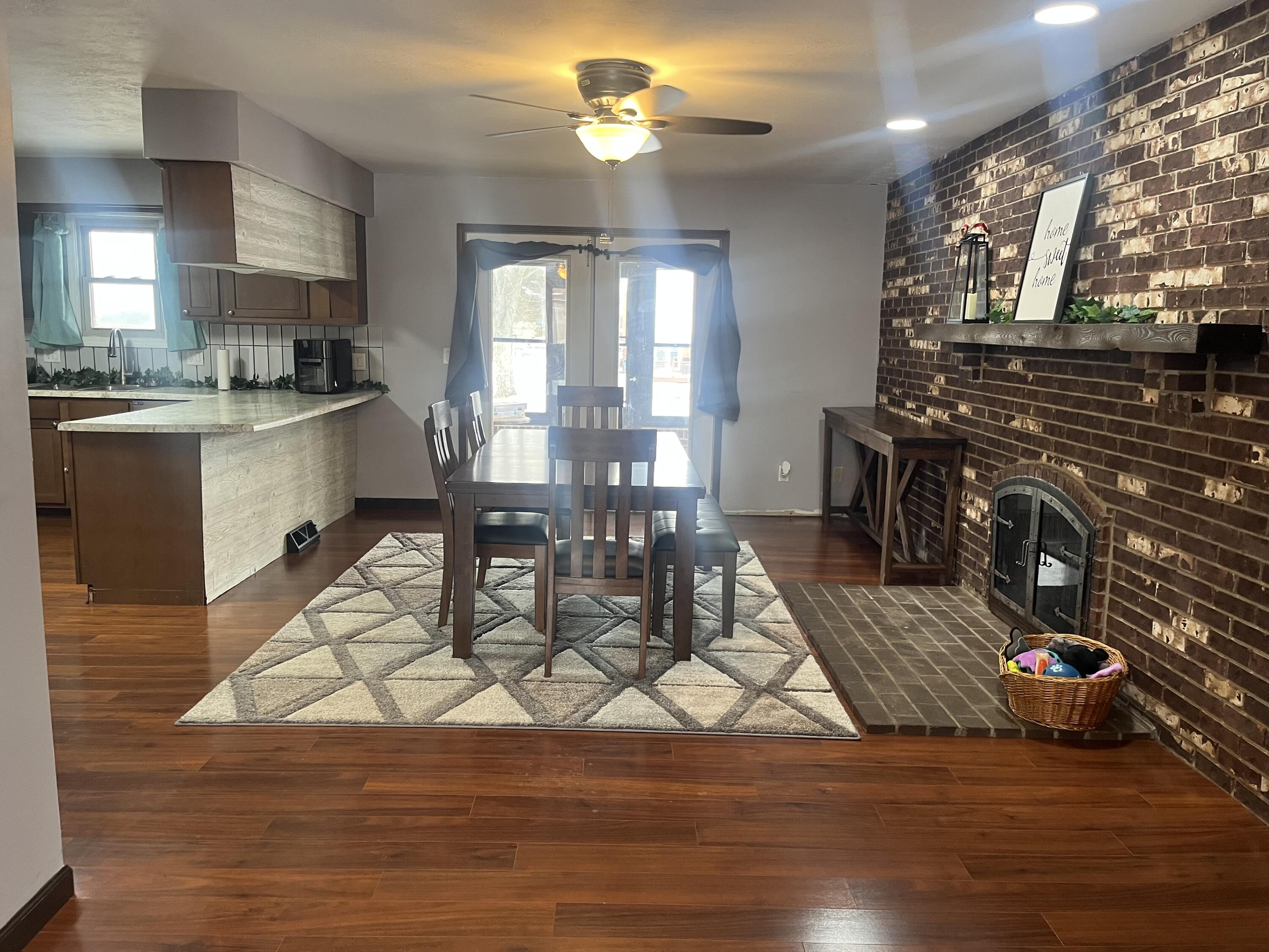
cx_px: 634
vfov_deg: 53.1
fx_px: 953
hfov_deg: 67.3
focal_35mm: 26
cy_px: 476
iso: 200
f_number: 1.6
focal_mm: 5.1
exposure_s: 1/60
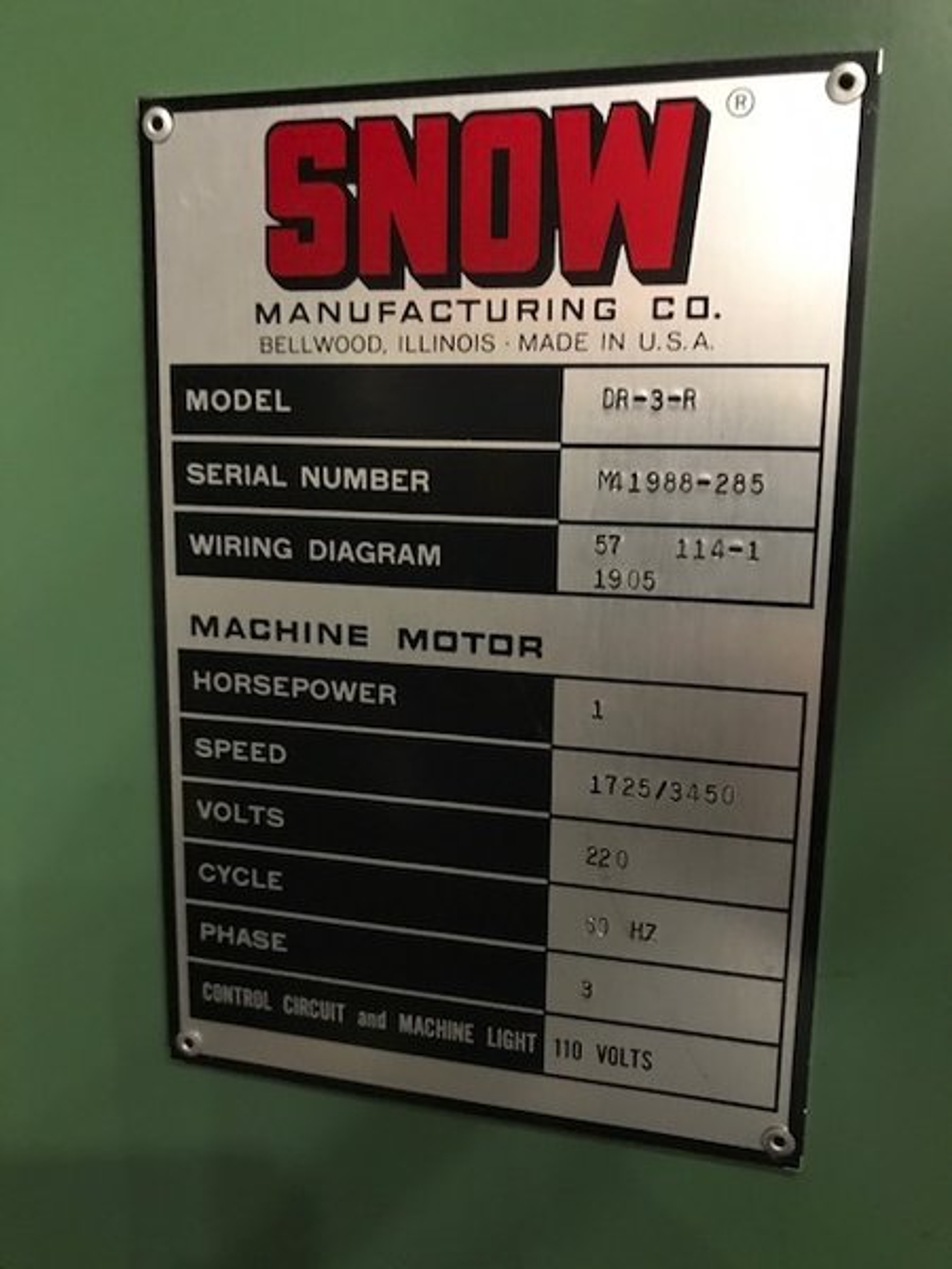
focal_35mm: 28
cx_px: 476
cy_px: 634
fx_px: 1027
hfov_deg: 49.7
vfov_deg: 63.4
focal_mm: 3.99
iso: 100
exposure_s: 1/4
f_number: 1.8
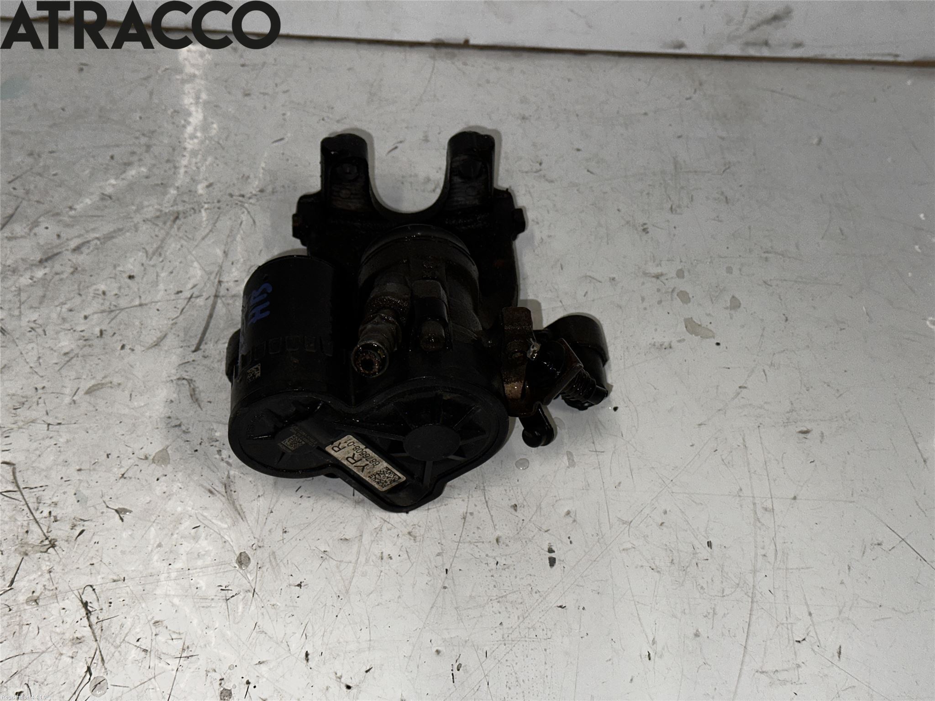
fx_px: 1297
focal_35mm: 48
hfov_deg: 39.7
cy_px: 350
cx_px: 468
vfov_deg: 30.3
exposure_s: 1/160
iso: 40
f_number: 1.78
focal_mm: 6.86
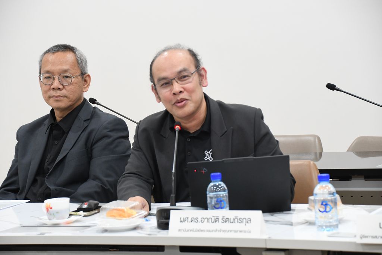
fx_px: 1348
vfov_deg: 10.8
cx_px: 191
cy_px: 128
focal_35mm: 127
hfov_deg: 16.1
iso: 2500
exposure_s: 1/50
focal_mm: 85
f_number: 5.3
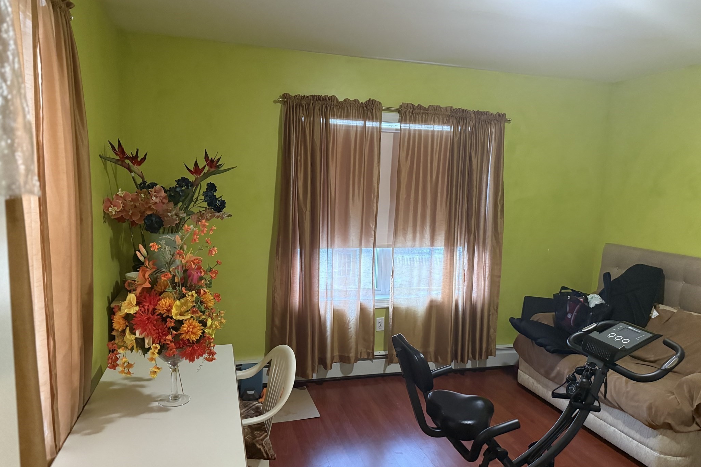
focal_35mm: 25
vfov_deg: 51.2
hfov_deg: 71.5
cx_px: 350
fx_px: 487
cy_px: 249
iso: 800
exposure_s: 1/40
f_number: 1.78
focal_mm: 6.76
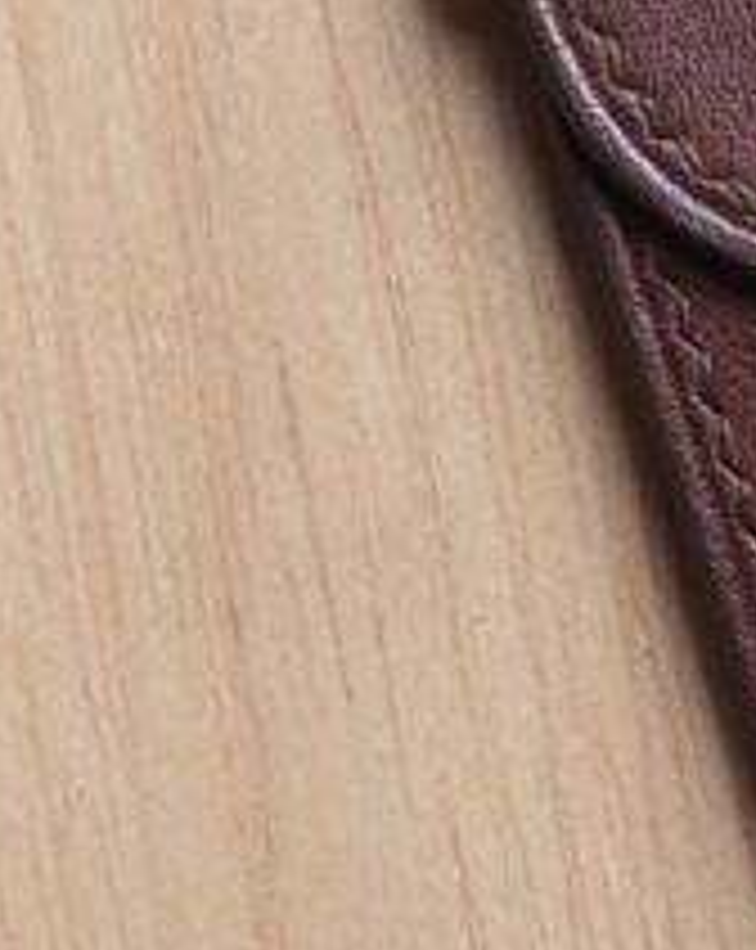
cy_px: -556
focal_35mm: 391
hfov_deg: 3.9
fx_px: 10967
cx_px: 621
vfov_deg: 4.9
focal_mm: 60
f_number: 6.4
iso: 800
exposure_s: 1/125
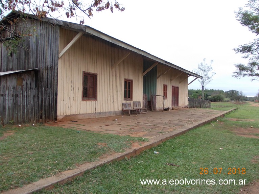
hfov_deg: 63.5
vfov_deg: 49.7
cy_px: 97
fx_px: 209
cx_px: 130
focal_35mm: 28
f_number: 2.7
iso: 80
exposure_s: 1/250
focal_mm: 4
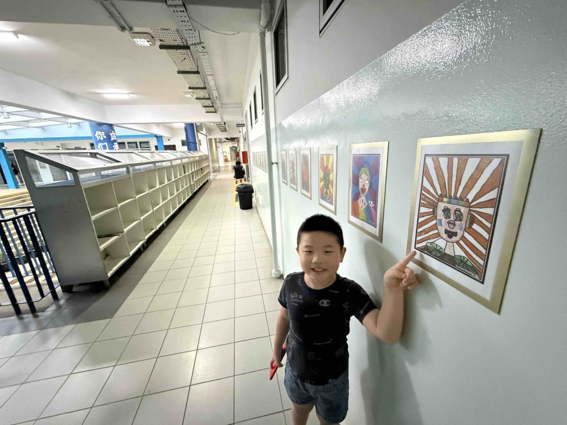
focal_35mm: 14
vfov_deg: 85.7
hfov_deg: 102.1
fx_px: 229
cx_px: 284
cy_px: 212
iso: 1000
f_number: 2.2
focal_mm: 2.22
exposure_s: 1/33
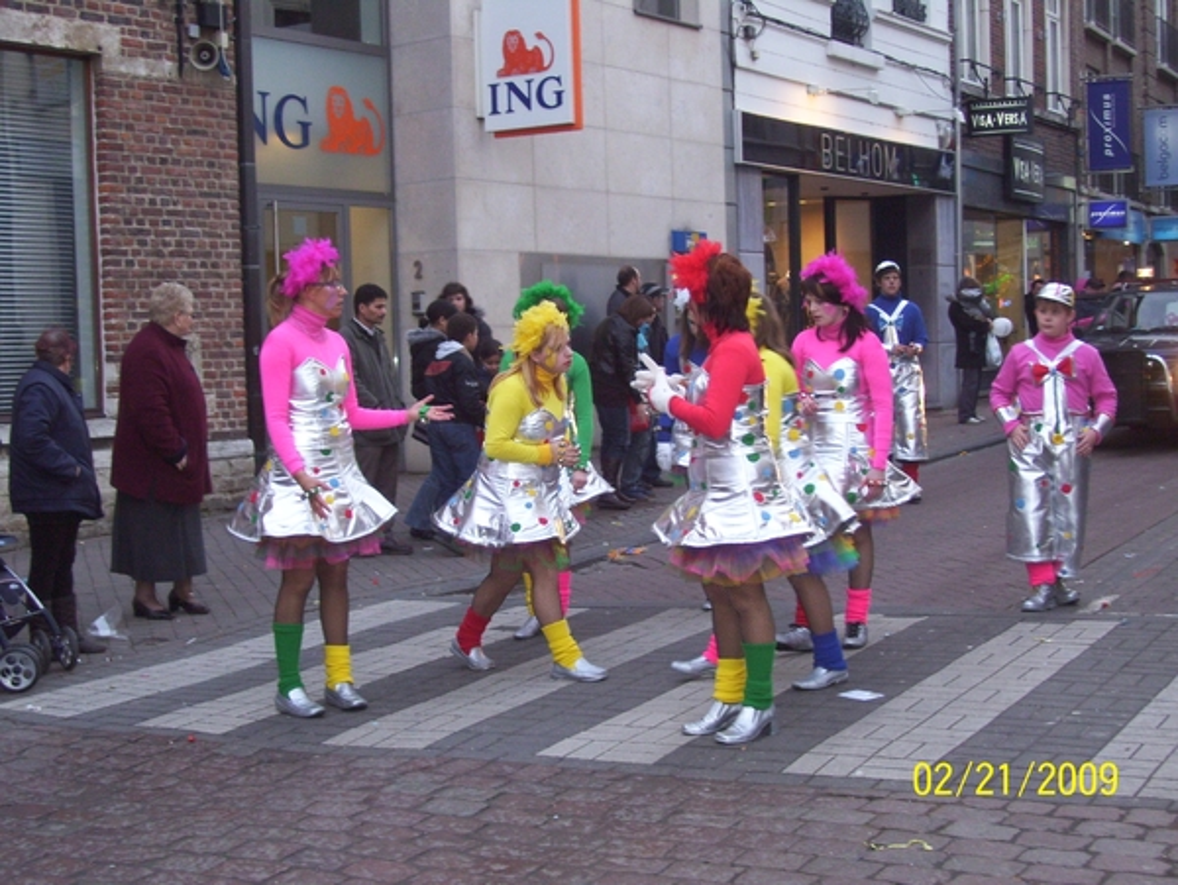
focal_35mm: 56
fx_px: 1907
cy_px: 442
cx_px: 589
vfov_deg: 26.1
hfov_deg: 34.3
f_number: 3.4
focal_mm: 9.4
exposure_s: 1/60
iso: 200
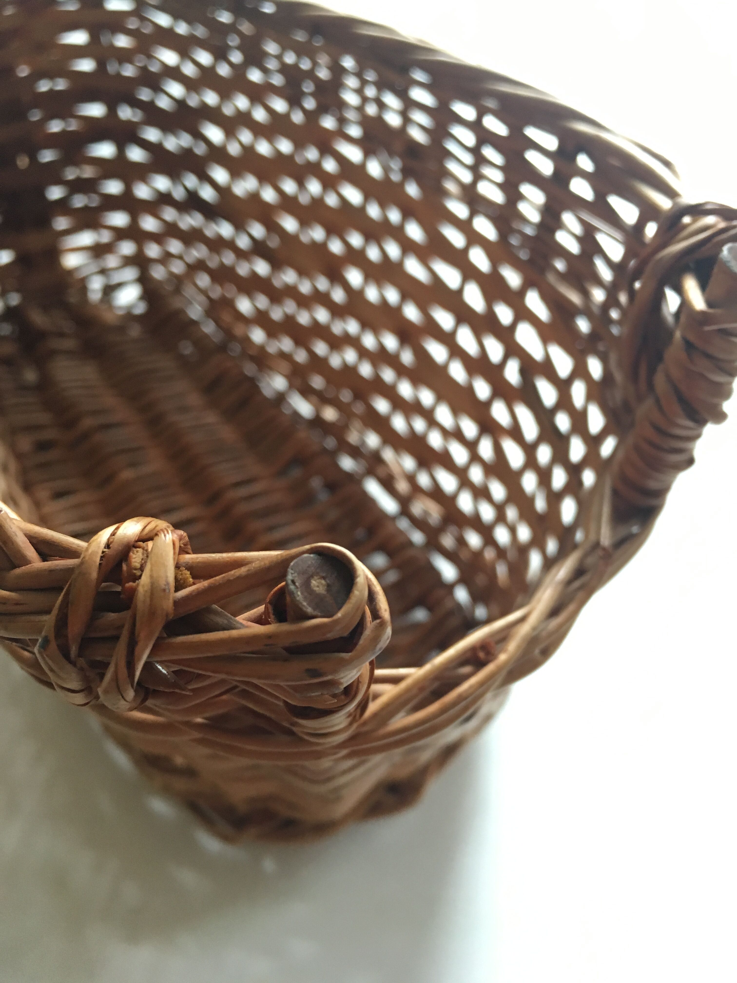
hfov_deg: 48.2
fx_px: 823
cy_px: 492
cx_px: 368
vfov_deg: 61.7
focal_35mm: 29
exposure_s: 1/33
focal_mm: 4.15
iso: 160
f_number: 2.2
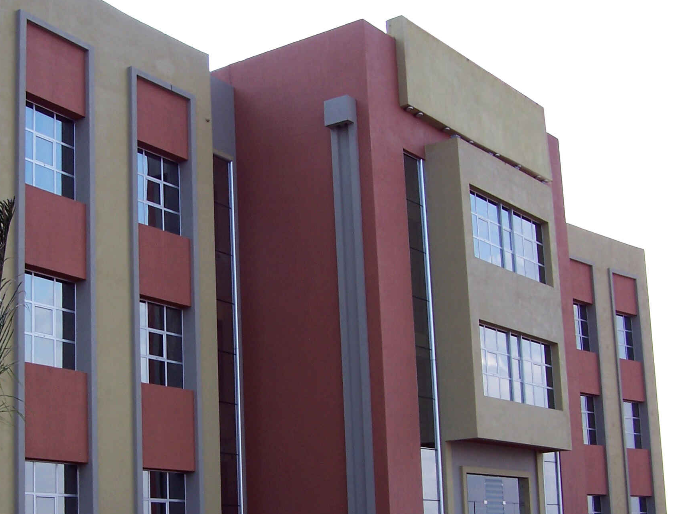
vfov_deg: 25.5
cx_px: 221
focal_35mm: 57
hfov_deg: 33.4
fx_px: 1128
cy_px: 362
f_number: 2.8
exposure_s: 1/500
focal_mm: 6.3
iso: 80
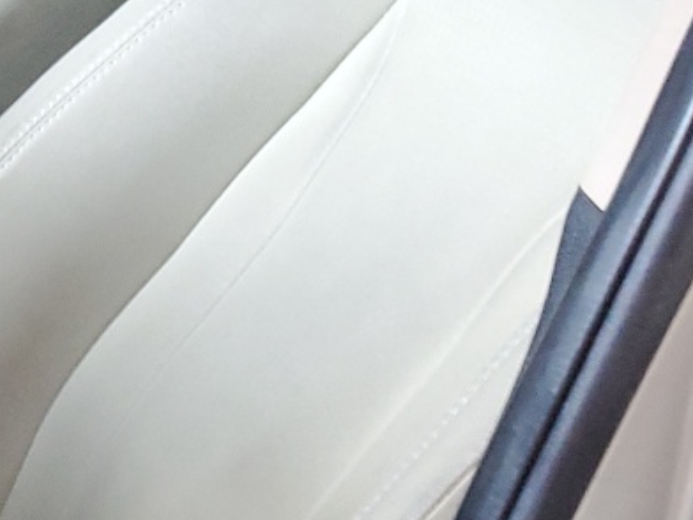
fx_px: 2122
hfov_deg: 15.3
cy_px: 343
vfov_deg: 13.9
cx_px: -644
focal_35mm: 106
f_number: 1.5
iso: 212
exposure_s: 1/60.2
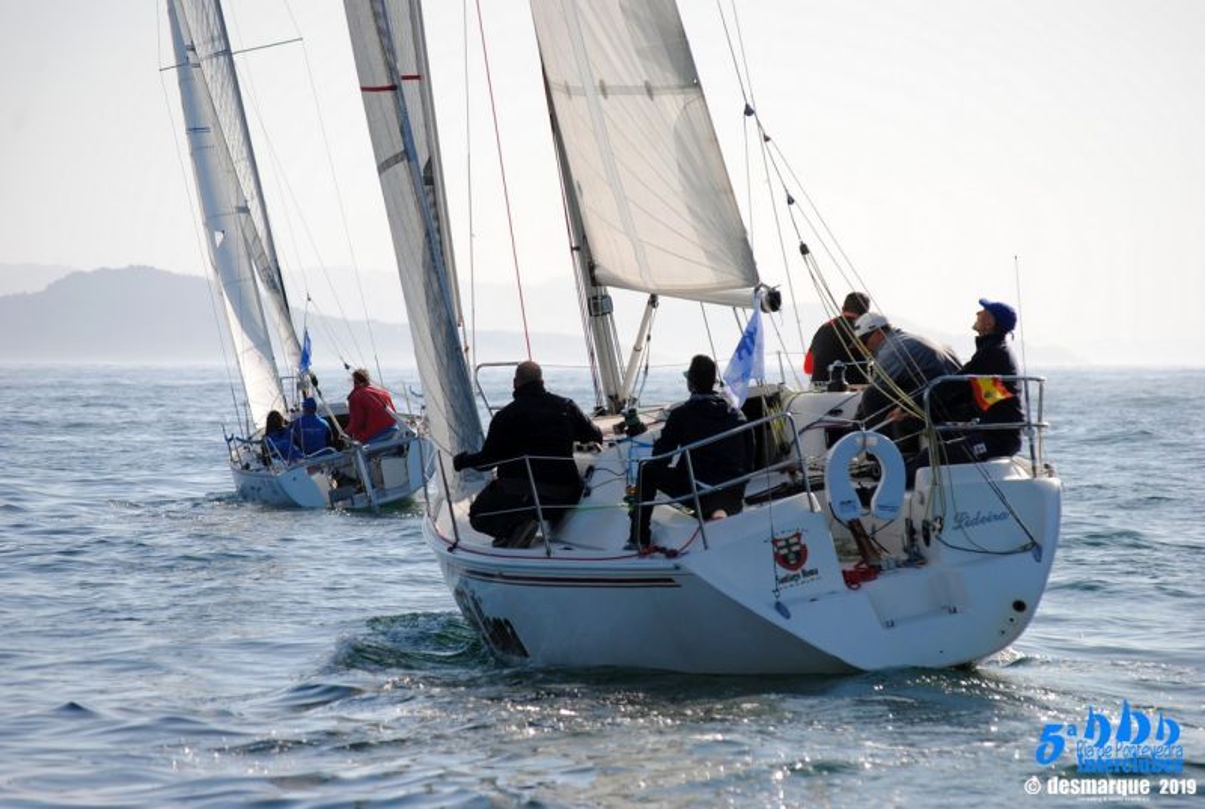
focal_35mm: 202
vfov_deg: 6.8
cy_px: 404
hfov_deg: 10.1
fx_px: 6792
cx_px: 602
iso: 100
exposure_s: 1/640
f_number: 5.6
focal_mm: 135
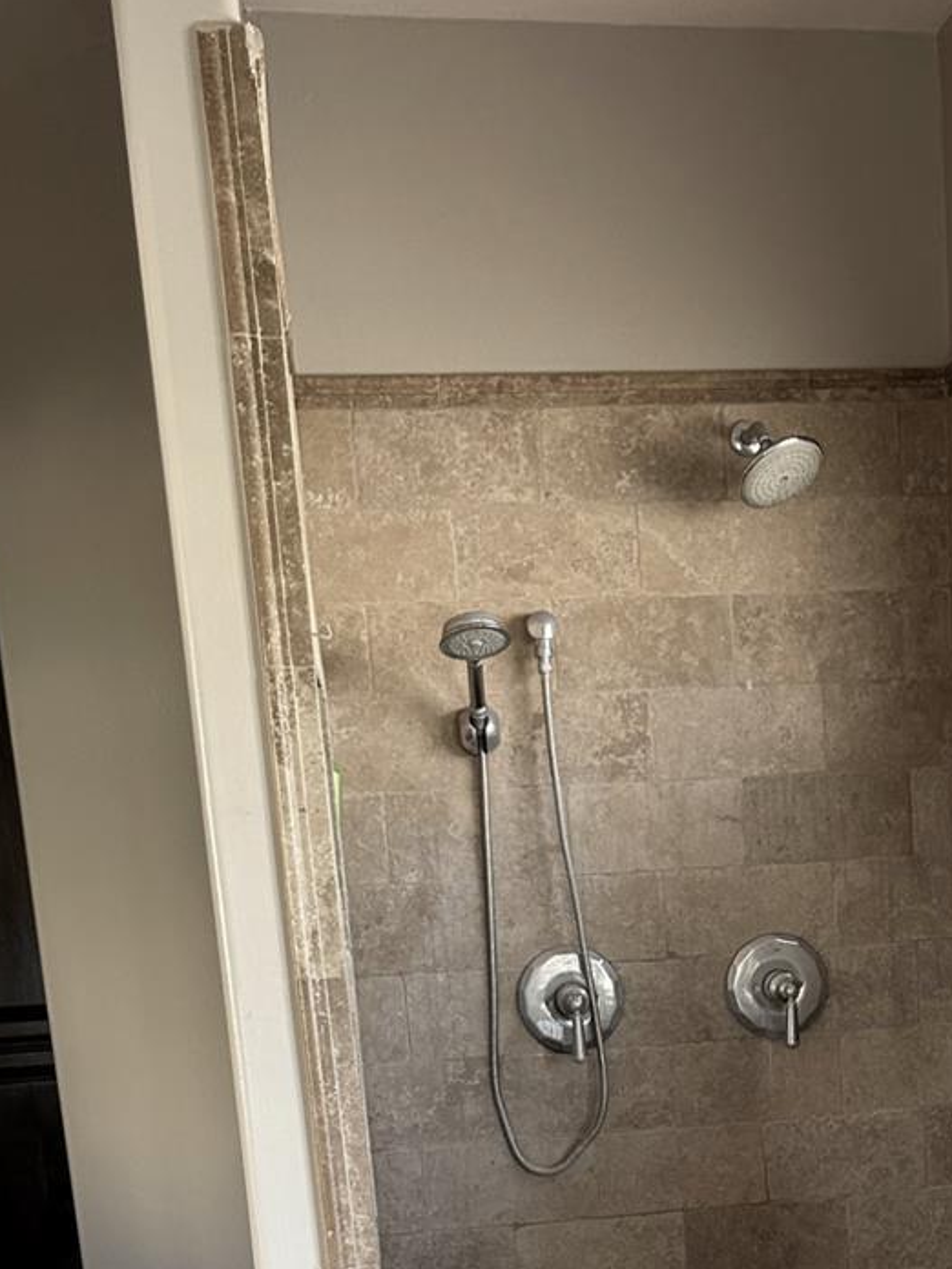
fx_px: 2053
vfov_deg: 31.7
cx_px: 776
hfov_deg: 25.6
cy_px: 1269
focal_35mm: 56
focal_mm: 5.7
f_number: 1.5
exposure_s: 1/60
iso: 160
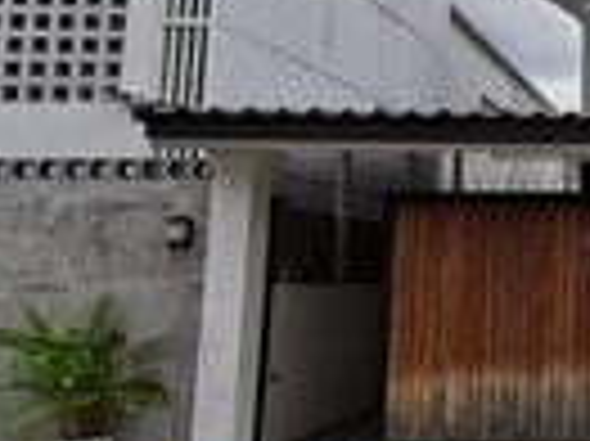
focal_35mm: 49
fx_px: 834
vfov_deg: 29.6
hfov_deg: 30.4
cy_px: 176
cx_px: 775
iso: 50
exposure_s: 1/254
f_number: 2.2
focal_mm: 2.35
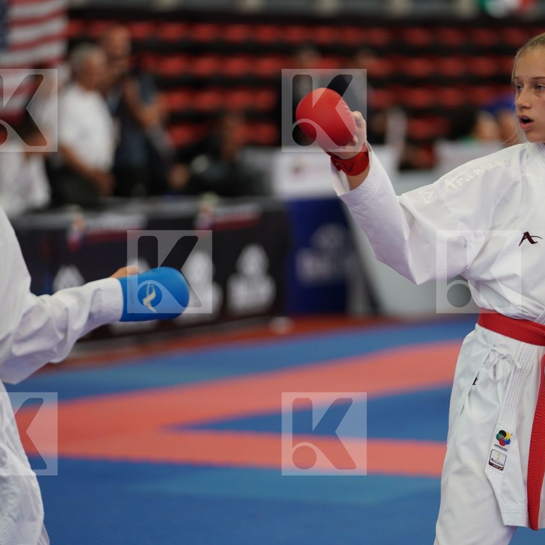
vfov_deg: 8.1
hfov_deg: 8.1
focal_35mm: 215
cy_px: 272
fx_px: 3830
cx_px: 324
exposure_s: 1/1000
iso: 1600
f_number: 2.8
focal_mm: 168
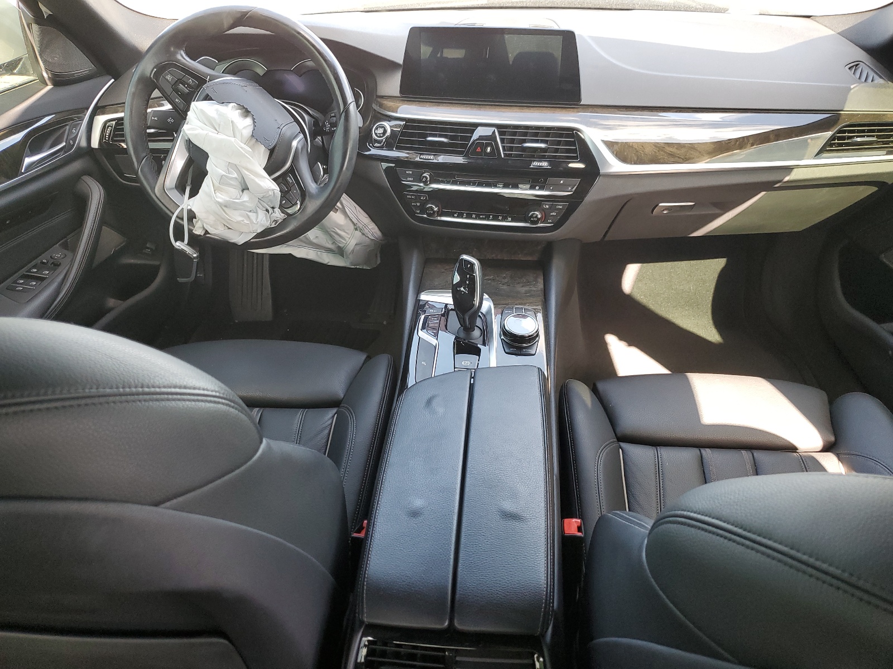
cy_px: 334
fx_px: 671
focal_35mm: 26
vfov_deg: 53.1
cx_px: 446
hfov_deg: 67.3
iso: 82
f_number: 1.5
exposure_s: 1/120
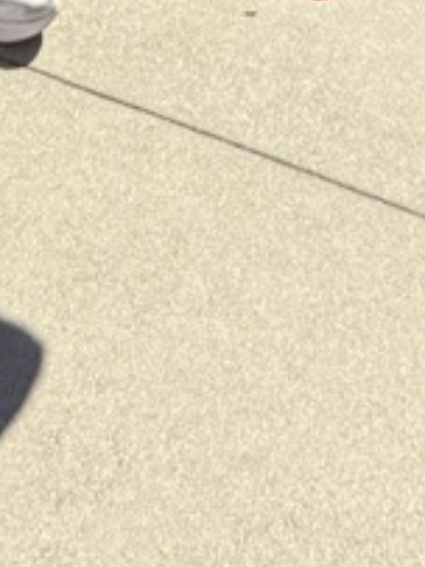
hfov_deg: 12.2
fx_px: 1983
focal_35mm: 121
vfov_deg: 14.4
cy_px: -436
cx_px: 260
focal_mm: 6.76
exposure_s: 1/3145
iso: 80
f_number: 1.78
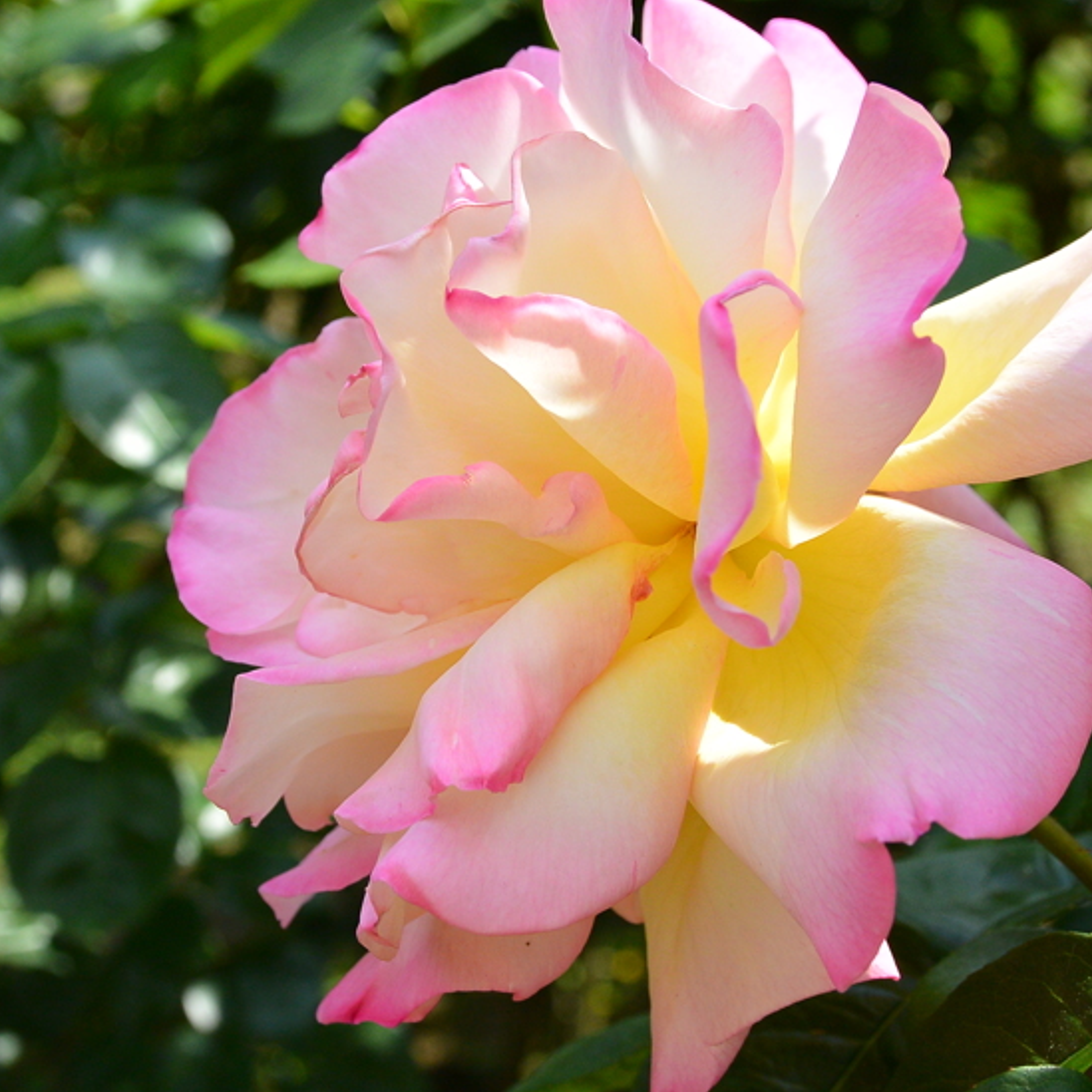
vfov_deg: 22.8
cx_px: 505
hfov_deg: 22.8
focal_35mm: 76
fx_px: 2712
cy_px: 557
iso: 160
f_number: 4
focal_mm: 18
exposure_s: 1/640
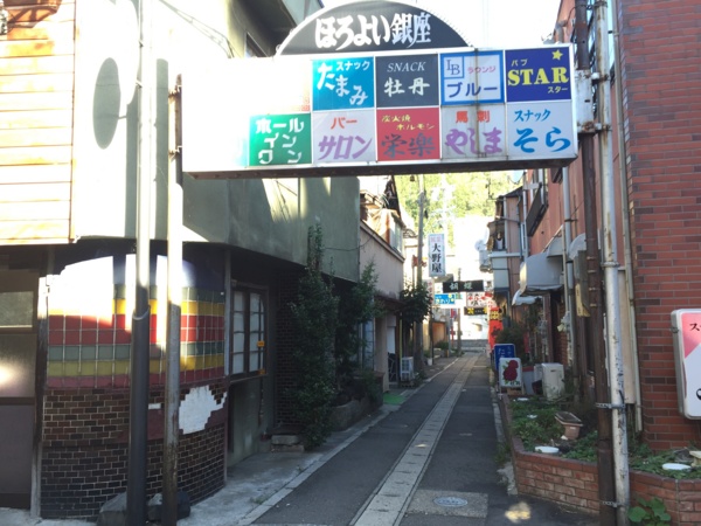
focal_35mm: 29
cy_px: 263
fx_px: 587
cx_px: 350
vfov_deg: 48.2
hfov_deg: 61.7
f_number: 2.2
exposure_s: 1/120
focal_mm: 4.15
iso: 32
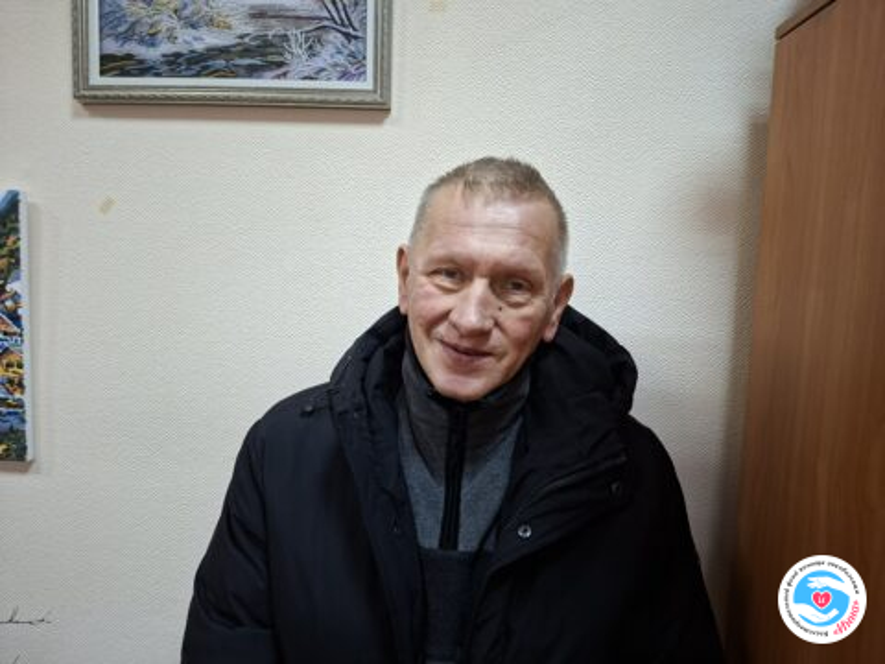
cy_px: 332
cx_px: 442
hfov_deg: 73.9
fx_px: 588
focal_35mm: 23
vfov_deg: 58.9
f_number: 1.8
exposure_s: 1/33
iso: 250
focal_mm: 5.54
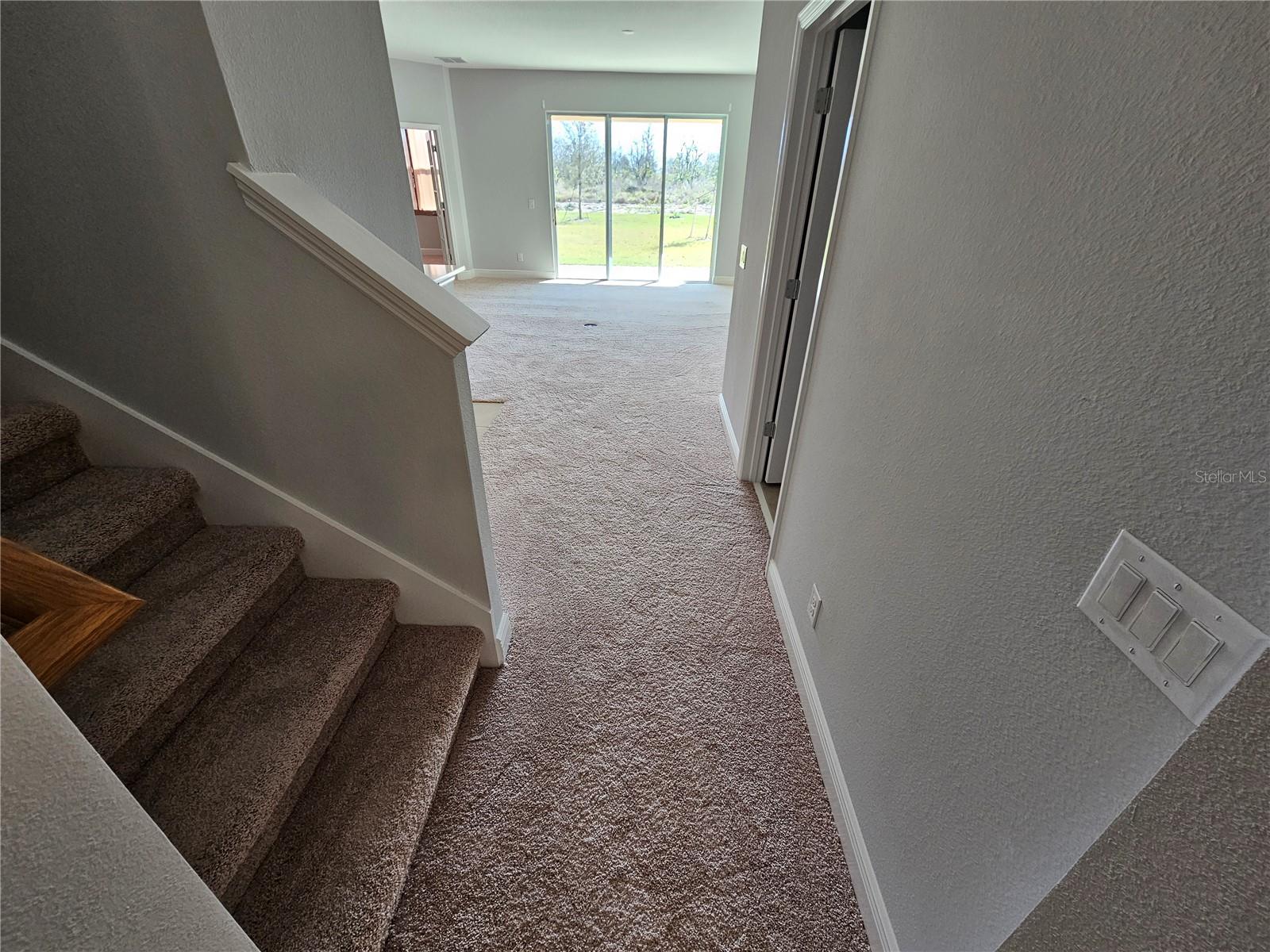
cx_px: 635
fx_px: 477
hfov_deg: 106.2
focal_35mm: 13
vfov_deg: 89.9
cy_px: 476
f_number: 2.2
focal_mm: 2.2
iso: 160
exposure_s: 1/60
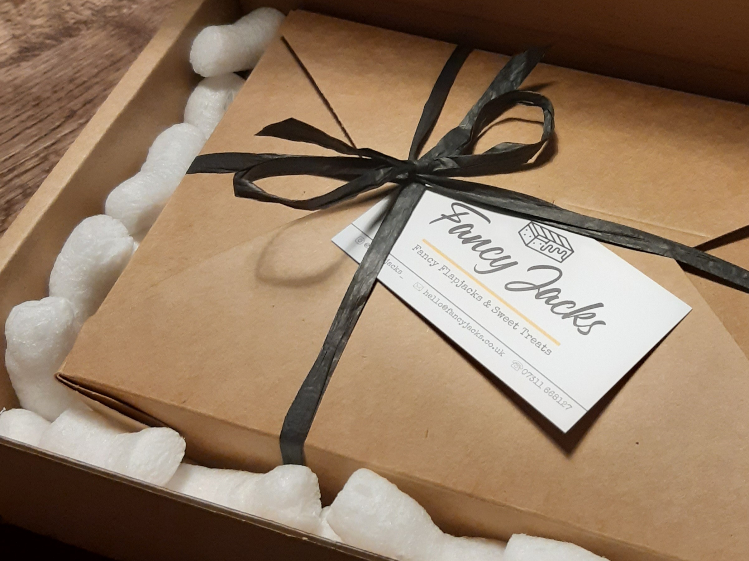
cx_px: 374
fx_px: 563
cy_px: 280
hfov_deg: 67.3
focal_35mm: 26
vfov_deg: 53.1
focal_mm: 3.92
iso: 250
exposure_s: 1/50
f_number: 1.7
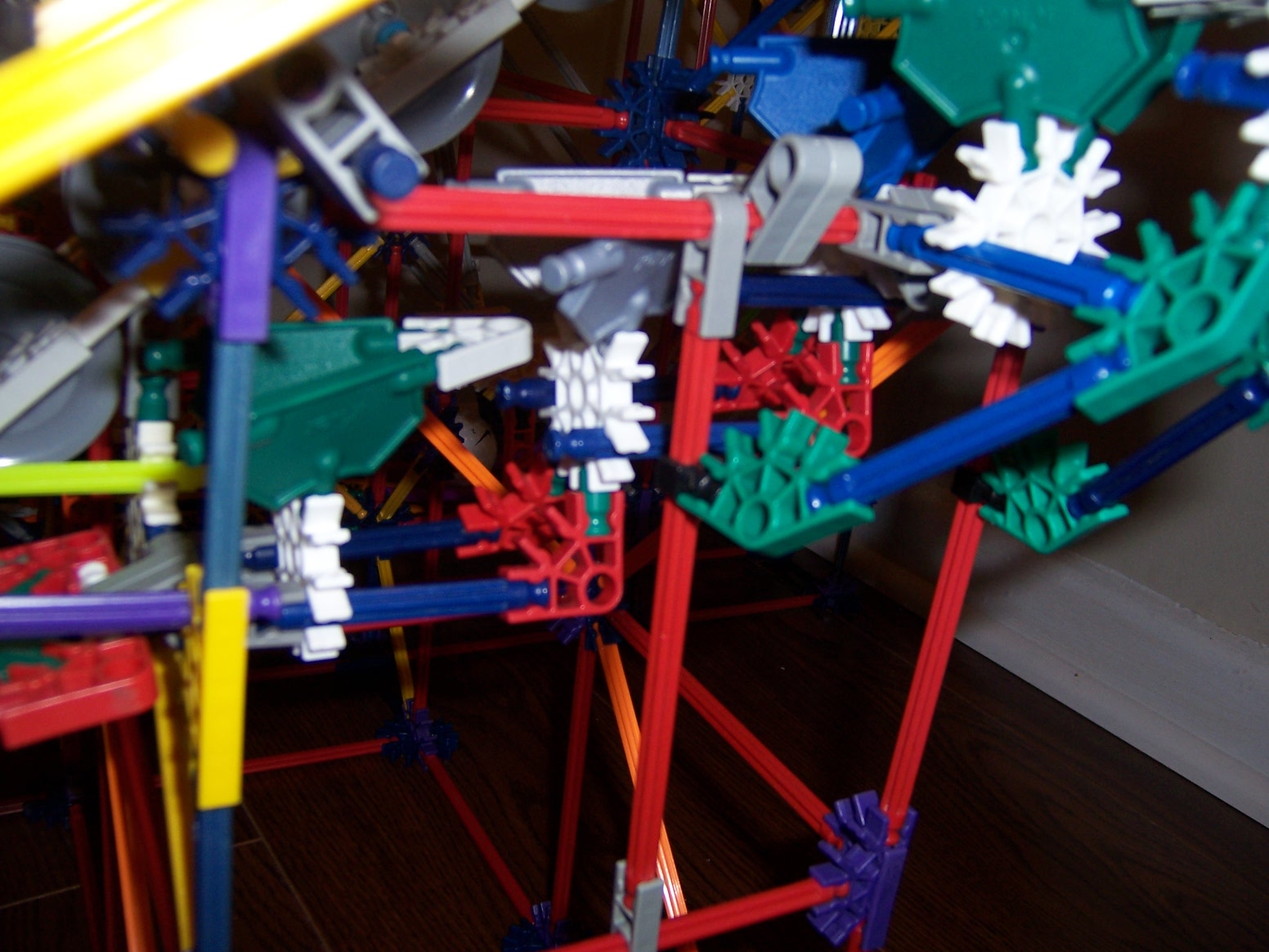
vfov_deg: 42.9
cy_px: 476
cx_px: 634
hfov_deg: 55.4
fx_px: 1210
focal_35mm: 33
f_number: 2.8
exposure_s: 1/60
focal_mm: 5.5
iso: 80
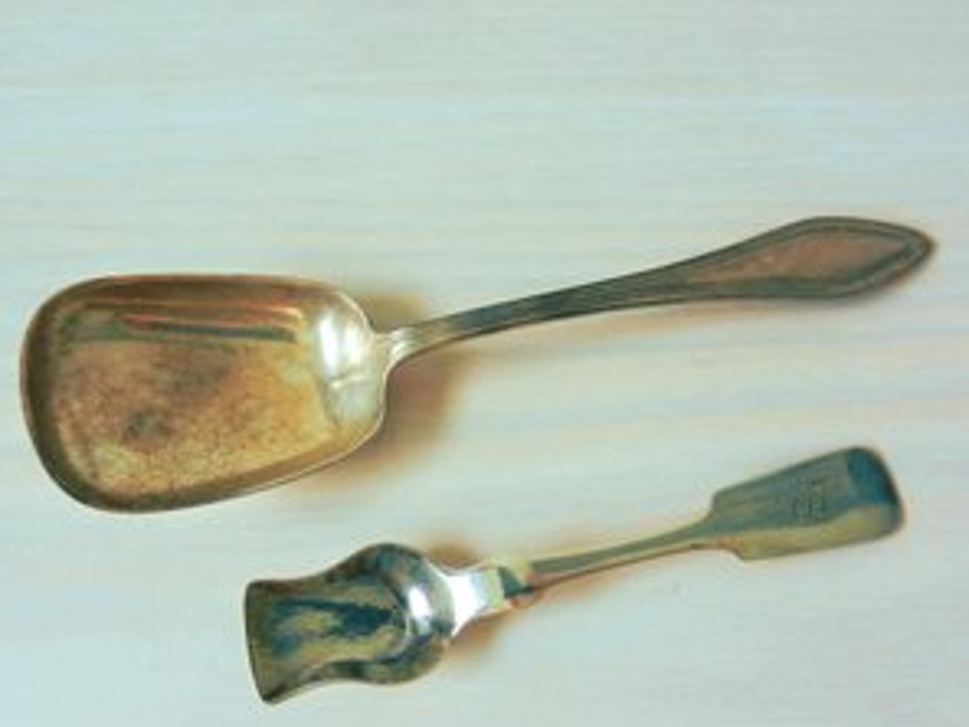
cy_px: 401
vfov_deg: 48.2
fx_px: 812
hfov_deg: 61.6
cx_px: 466
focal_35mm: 29
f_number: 3.5
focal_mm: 4.5
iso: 160
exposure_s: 1/125
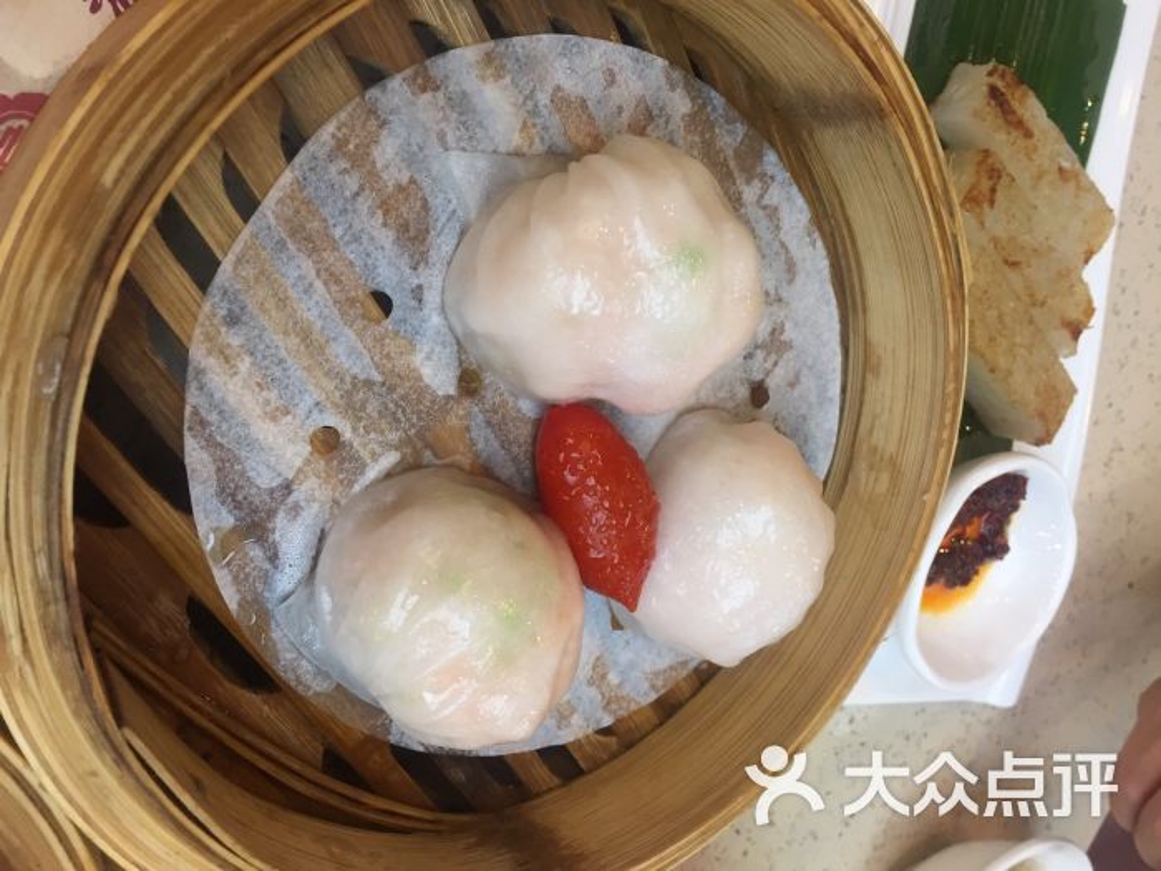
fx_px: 973
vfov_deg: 48.2
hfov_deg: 61.7
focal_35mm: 29
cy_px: 436
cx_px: 580
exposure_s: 1/33
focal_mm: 4.15
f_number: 2.2
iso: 50
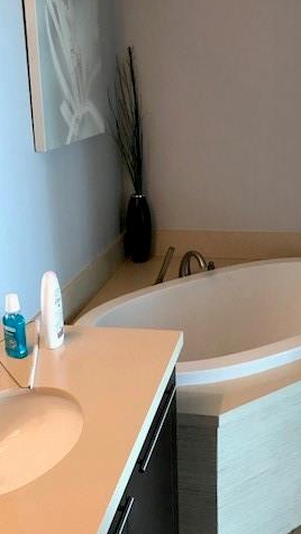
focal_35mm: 41
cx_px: 188
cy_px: 225
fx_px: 581
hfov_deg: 28.9
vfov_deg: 49.2
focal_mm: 3.99
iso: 40
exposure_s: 1/17
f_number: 1.8
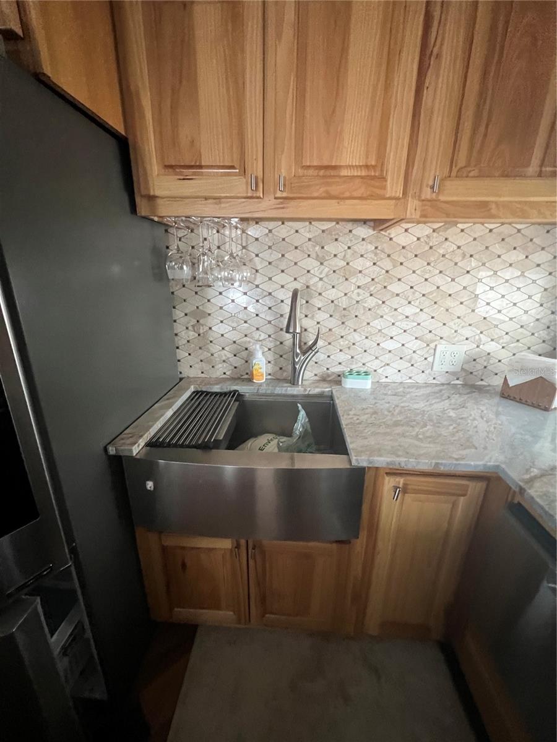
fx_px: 279
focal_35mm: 13
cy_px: 371
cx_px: 278
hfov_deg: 89.9
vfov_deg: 106.2
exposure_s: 1/60
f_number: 1.8
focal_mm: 1.57
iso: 800
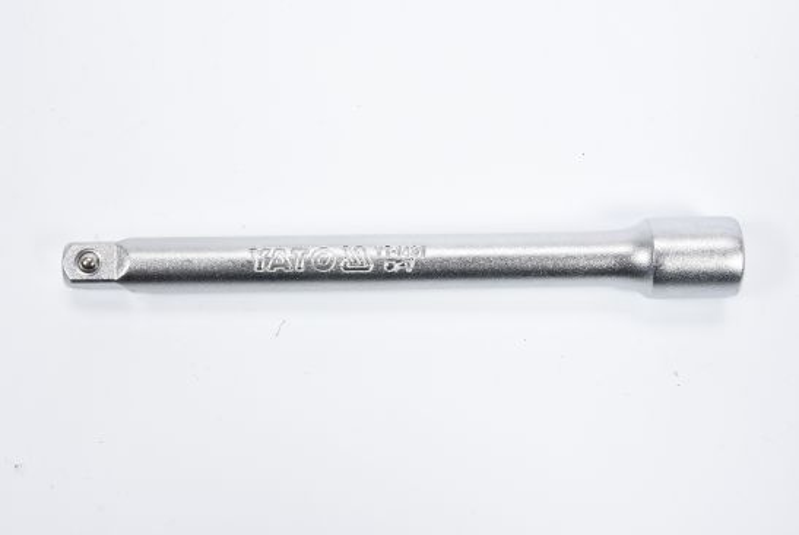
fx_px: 1600
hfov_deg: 28.0
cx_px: 400
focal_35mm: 72
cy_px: 268
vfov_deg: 19.0
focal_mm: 48
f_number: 14
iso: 250
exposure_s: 1/125
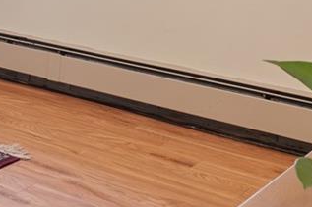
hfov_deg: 17.8
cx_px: -295
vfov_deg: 14.6
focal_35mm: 84
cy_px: -143
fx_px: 728
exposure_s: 1.3
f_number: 8
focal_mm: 13
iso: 250
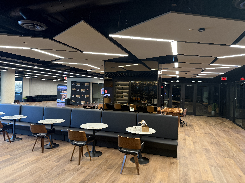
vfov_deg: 56.8
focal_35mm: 24
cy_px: 92
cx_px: 122
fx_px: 170
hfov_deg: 71.6
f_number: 1.78
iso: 250
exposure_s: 1/60
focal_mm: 6.76
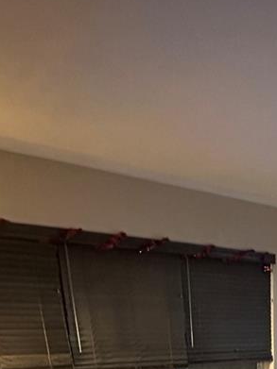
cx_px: 319
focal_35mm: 43
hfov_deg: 29.6
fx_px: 459
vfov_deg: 33.7
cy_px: 462
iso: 1250
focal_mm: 2.22
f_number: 2.2
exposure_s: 1/30
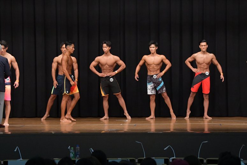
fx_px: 946
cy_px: 82
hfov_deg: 14.9
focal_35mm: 138
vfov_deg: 9.9
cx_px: 124
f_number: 5.6
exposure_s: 1/400
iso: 6400
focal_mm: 92
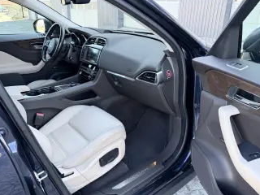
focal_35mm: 27
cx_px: 143
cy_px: 93
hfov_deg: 65.2
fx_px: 203
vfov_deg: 51.3
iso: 100
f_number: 1.78
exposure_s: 1/181
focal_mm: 6.76
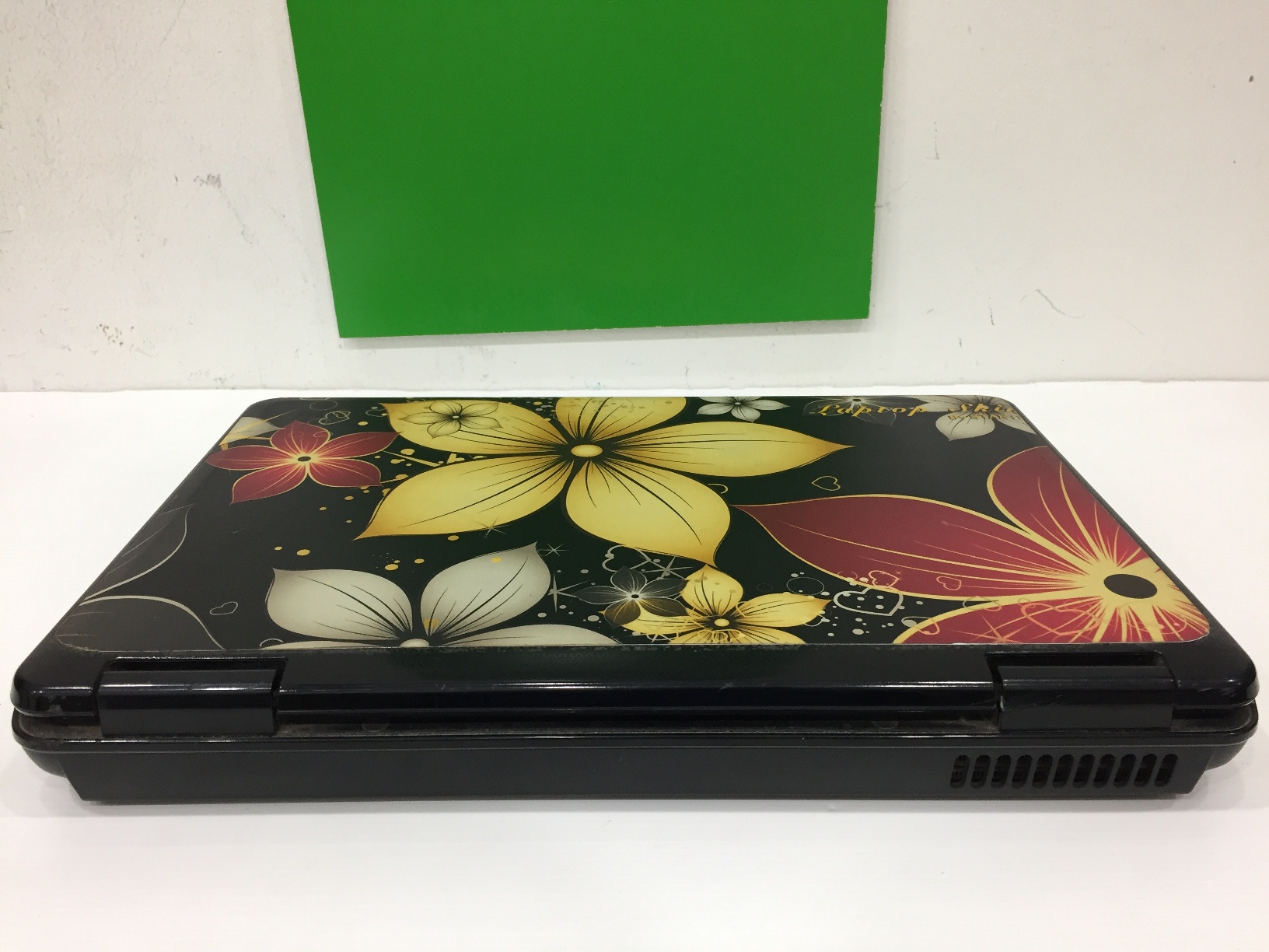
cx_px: 634
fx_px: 1063
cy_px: 476
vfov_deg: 48.2
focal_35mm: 29
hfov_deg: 61.7
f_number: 2.2
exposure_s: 1/33
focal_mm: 4.15
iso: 100
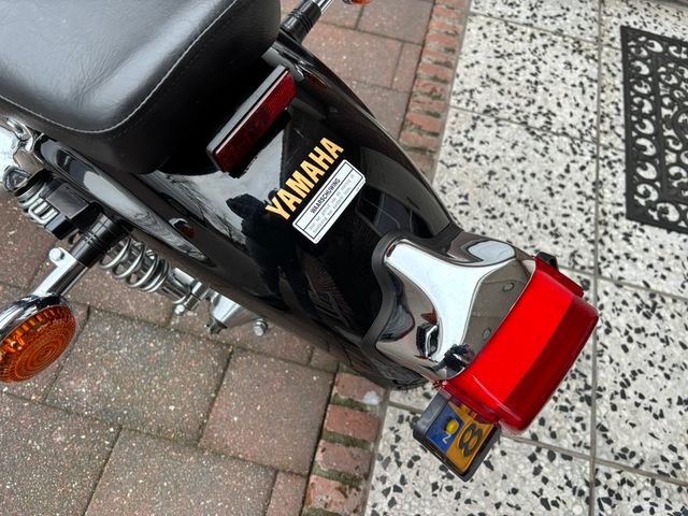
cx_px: 344
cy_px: 258
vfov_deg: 53.1
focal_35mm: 26
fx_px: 517
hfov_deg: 67.3
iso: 125
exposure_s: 1/117
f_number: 1.6
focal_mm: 5.96
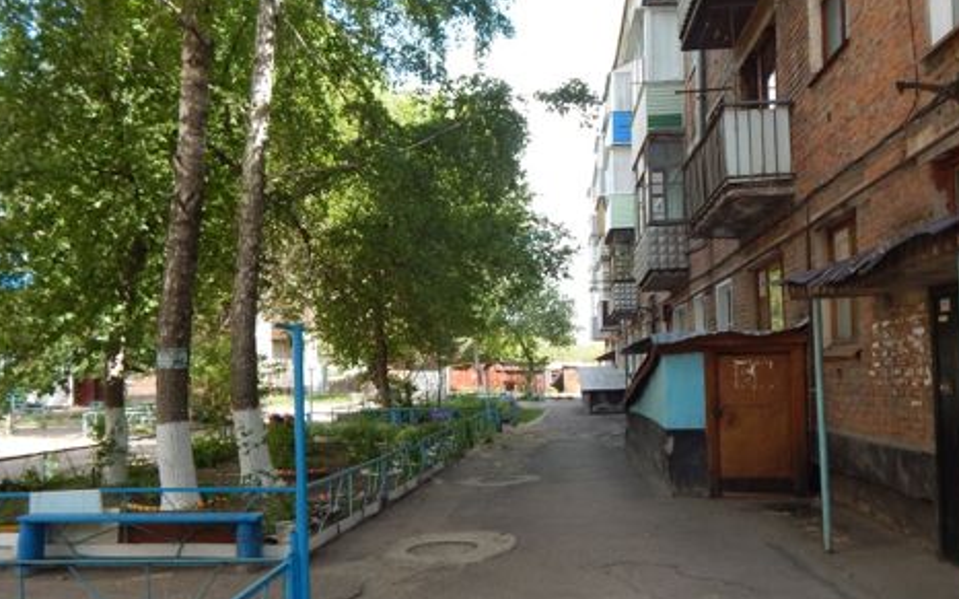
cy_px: 336
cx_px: 527
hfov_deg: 59.5
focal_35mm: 32
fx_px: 836
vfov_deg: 39.3
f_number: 3
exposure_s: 1/320
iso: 125
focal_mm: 4
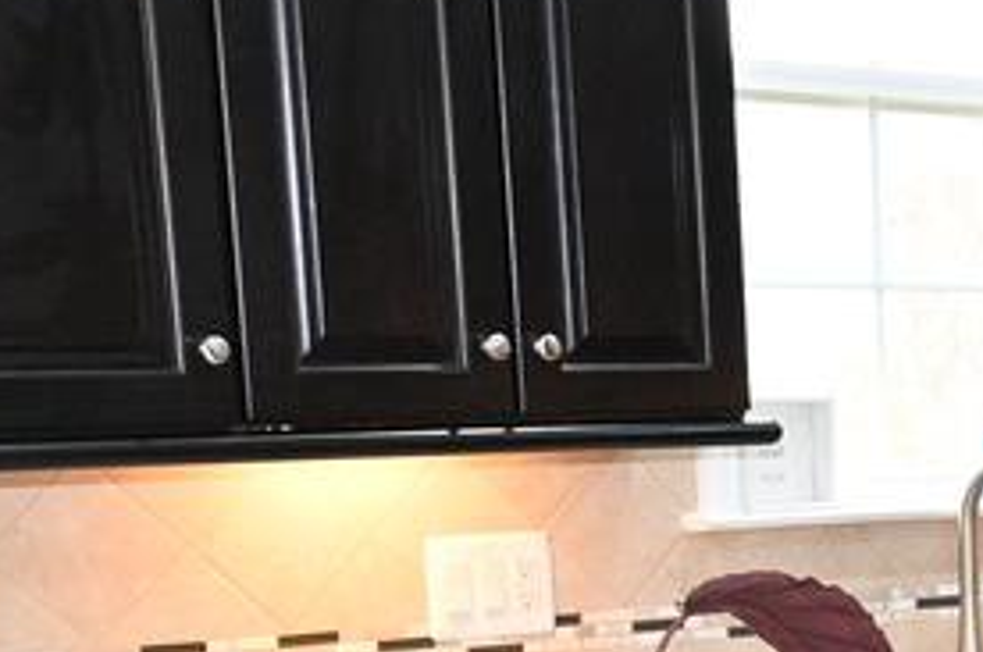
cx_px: 1610
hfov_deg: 17.1
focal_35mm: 104
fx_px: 2835
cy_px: 834
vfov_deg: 12.7
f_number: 4
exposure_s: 1/80
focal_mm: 14
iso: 1000
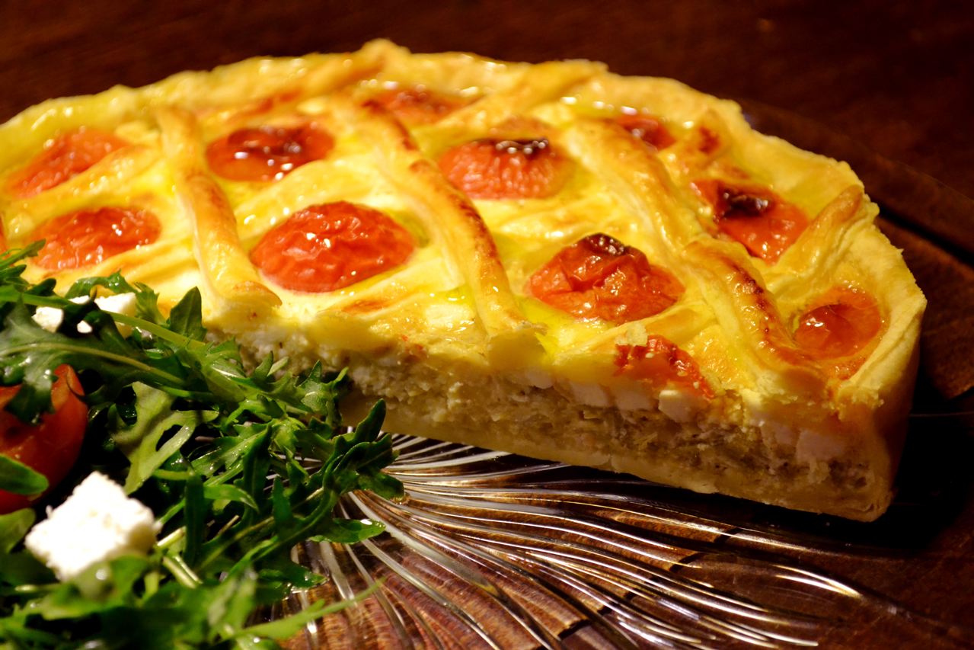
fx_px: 2232
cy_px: 325
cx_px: 487
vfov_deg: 16.6
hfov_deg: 24.6
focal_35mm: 82
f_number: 5.6
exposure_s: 1/60
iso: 2500
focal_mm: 55
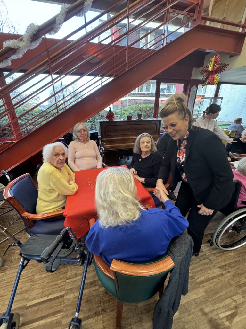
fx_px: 133
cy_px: 164
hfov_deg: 85.7
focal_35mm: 14
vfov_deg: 102.1
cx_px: 123
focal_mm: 2.22
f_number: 2.2
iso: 250
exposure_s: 1/100
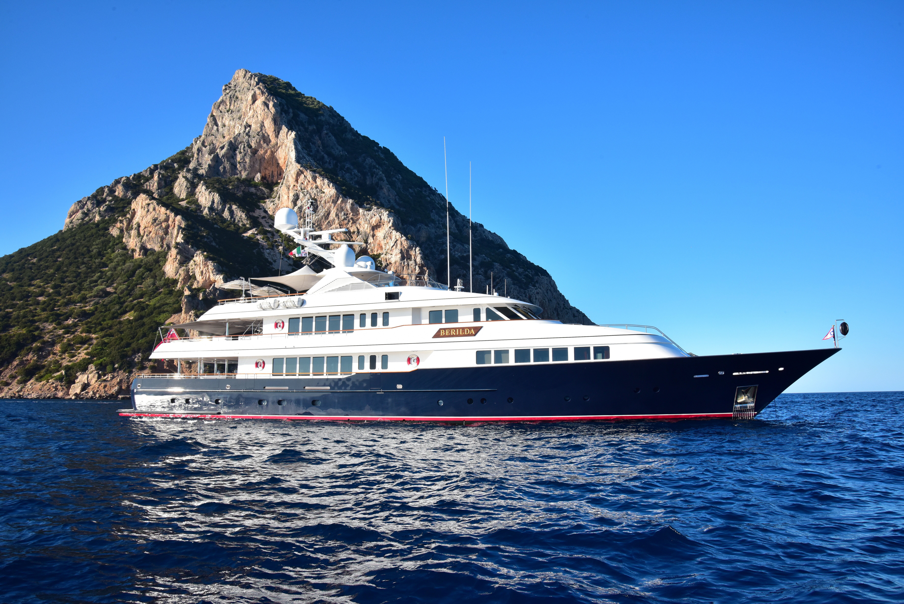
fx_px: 603
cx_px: 452
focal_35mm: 24
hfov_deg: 73.7
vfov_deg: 53.2
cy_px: 302
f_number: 14
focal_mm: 24
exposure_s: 1/320
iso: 640
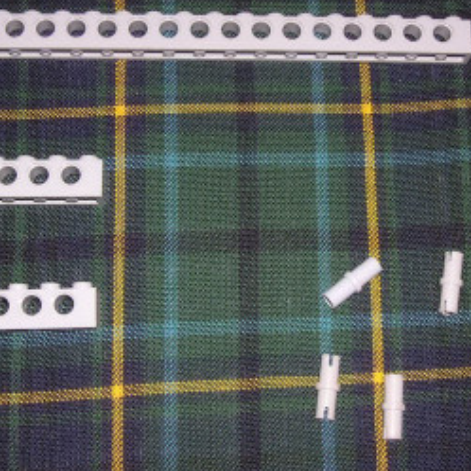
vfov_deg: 23.9
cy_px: 187
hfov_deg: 24.0
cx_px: 245
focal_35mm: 72
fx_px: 1108
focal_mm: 8
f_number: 7.6
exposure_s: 1/60
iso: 100
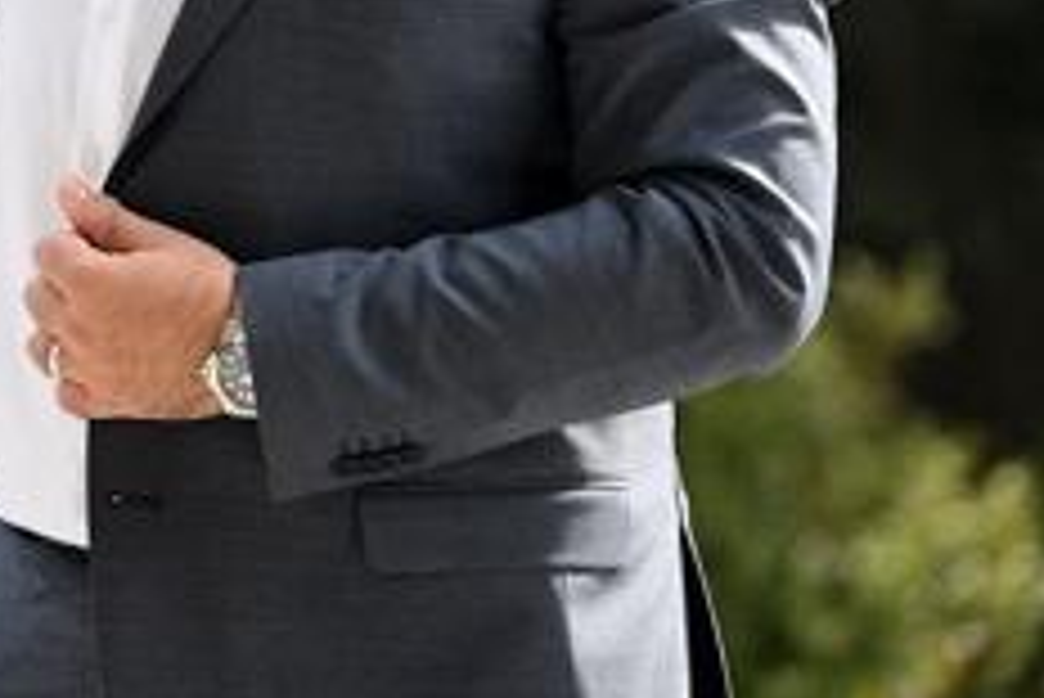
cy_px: -171
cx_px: 272
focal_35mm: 398
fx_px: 11549
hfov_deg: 5.2
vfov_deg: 3.5
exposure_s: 1/2000
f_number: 2.8
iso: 800
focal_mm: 150
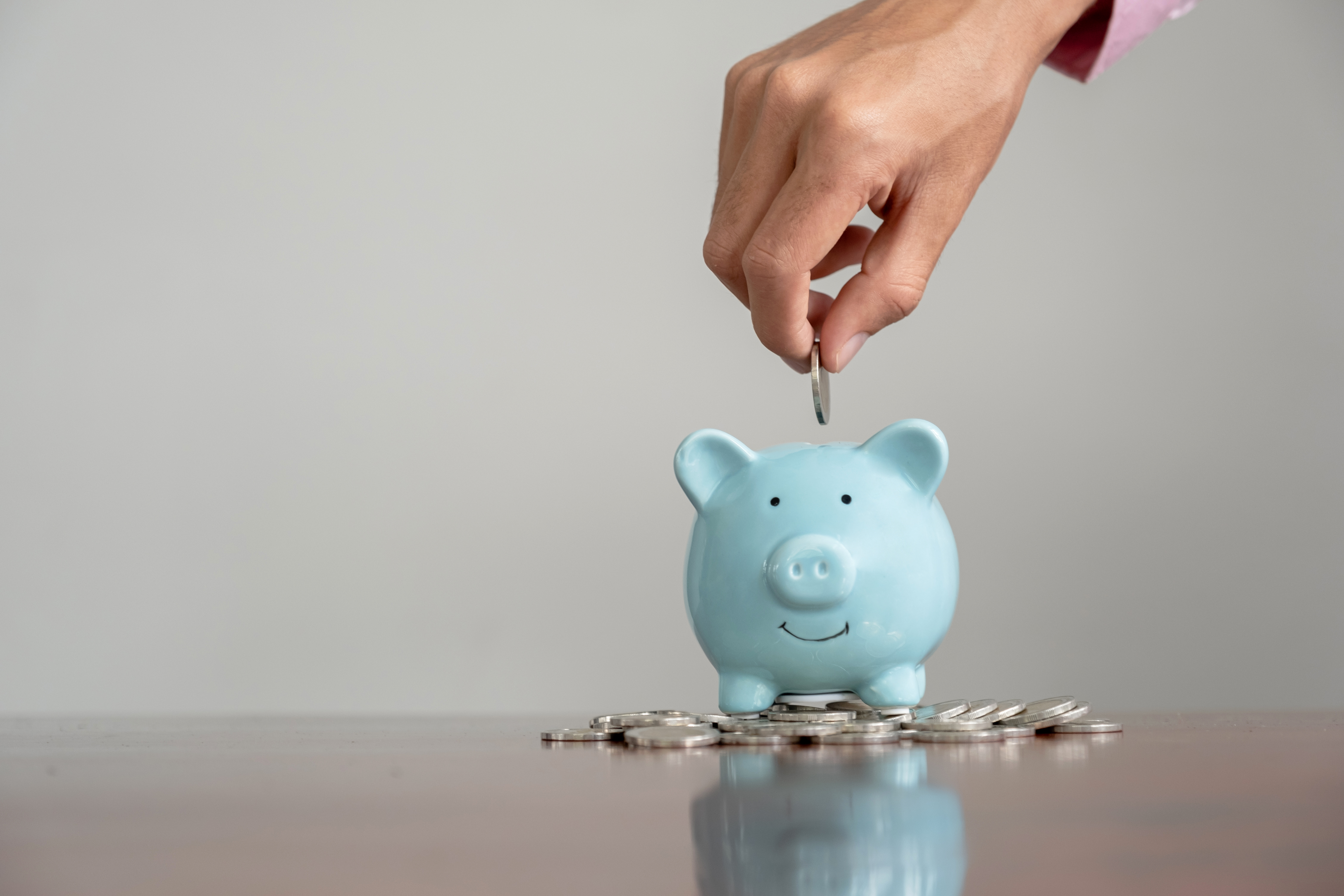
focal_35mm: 62
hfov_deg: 32.4
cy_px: 448
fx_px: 2314
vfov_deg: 21.9
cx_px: 672
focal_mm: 41.4
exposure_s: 1/125
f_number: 2.8
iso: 400
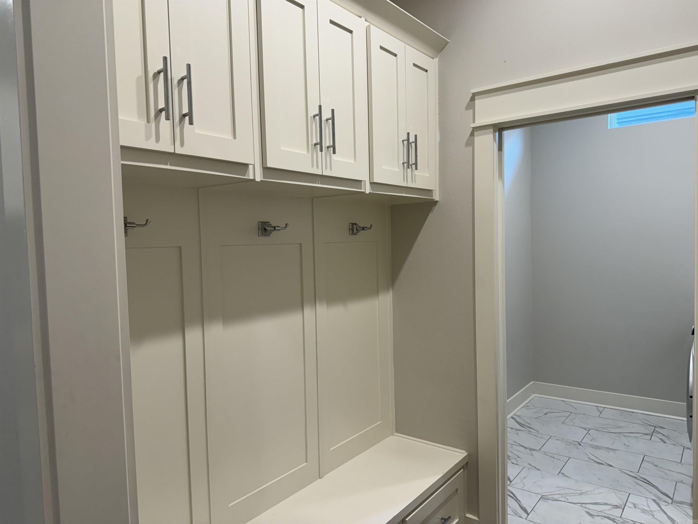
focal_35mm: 24
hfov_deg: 71.6
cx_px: 349
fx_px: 484
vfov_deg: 56.8
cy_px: 262
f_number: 1.78
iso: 125
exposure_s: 1/120
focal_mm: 6.76
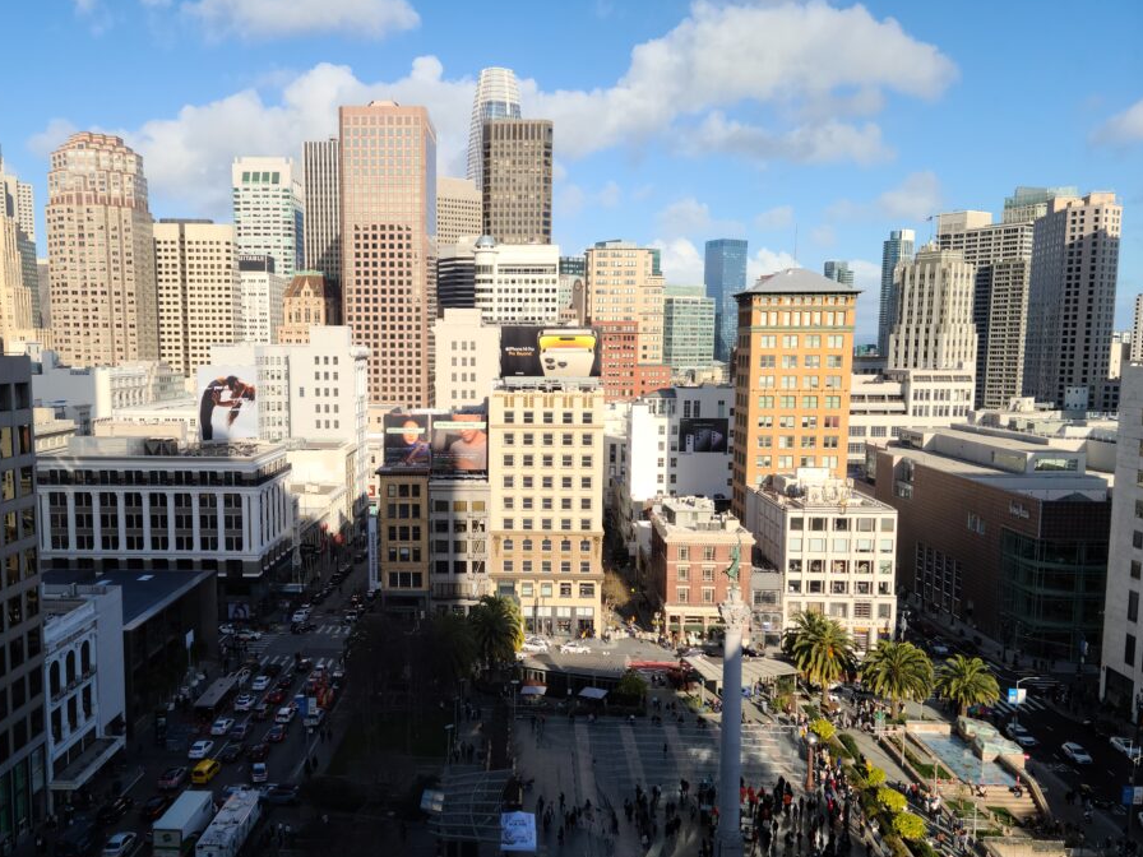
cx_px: 494
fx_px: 1057
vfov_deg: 44.1
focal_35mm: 32
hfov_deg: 56.6
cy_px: 478
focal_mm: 5.9
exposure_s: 1/895
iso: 25
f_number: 2
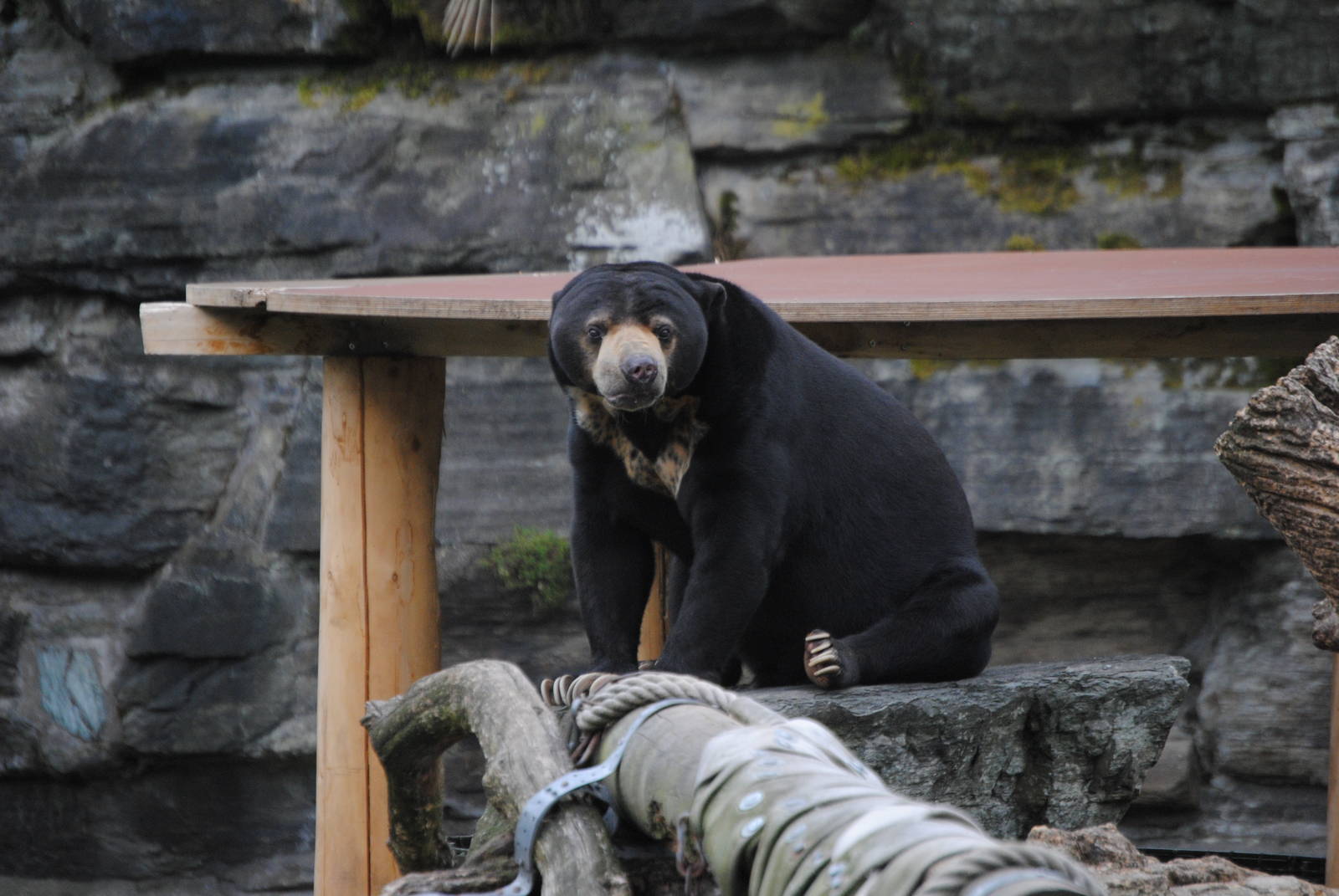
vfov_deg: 4.6
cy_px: 448
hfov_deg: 6.9
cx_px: 670
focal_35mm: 300
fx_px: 11171
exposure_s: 1/500
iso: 560
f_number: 5.6
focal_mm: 200
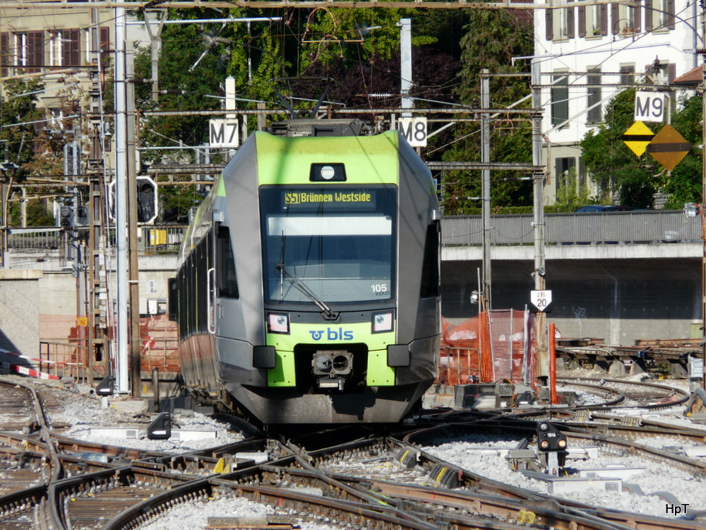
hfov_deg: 5.1
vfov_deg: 3.8
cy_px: 265
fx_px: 7995
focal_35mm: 392
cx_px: 353
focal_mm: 64.3
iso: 100
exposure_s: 1/400
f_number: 5.6
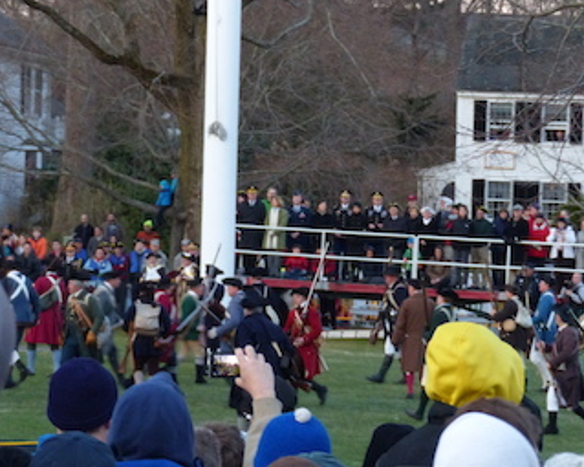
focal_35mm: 245
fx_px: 4233
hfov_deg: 7.9
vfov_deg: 6.3
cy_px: 108
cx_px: 314
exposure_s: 1/40
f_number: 2.8
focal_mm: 27
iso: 400
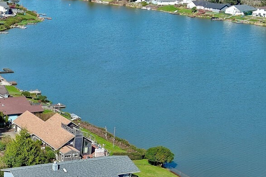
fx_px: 620
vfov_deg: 16.1
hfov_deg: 22.5
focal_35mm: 84
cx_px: -44
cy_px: 142
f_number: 2.8
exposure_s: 1/1101
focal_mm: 10.57
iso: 100
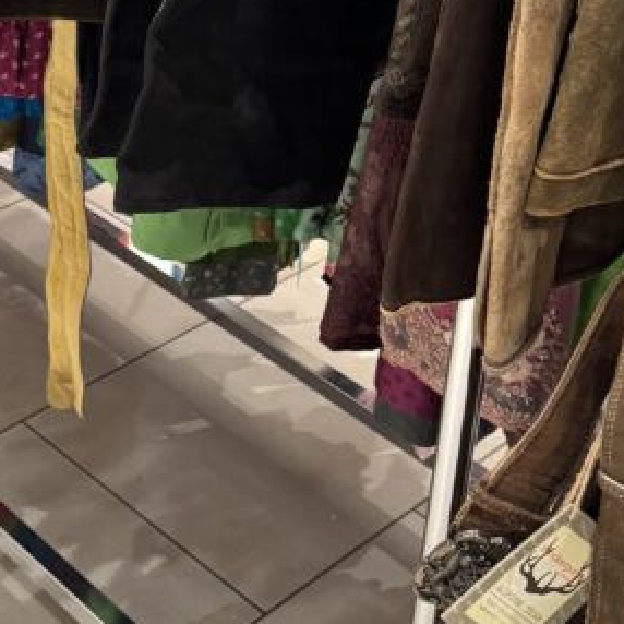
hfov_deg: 22.4
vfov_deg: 22.1
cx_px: 111
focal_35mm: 76
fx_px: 1550
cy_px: 37
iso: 250
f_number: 1.78
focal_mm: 6.76
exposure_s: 1/50
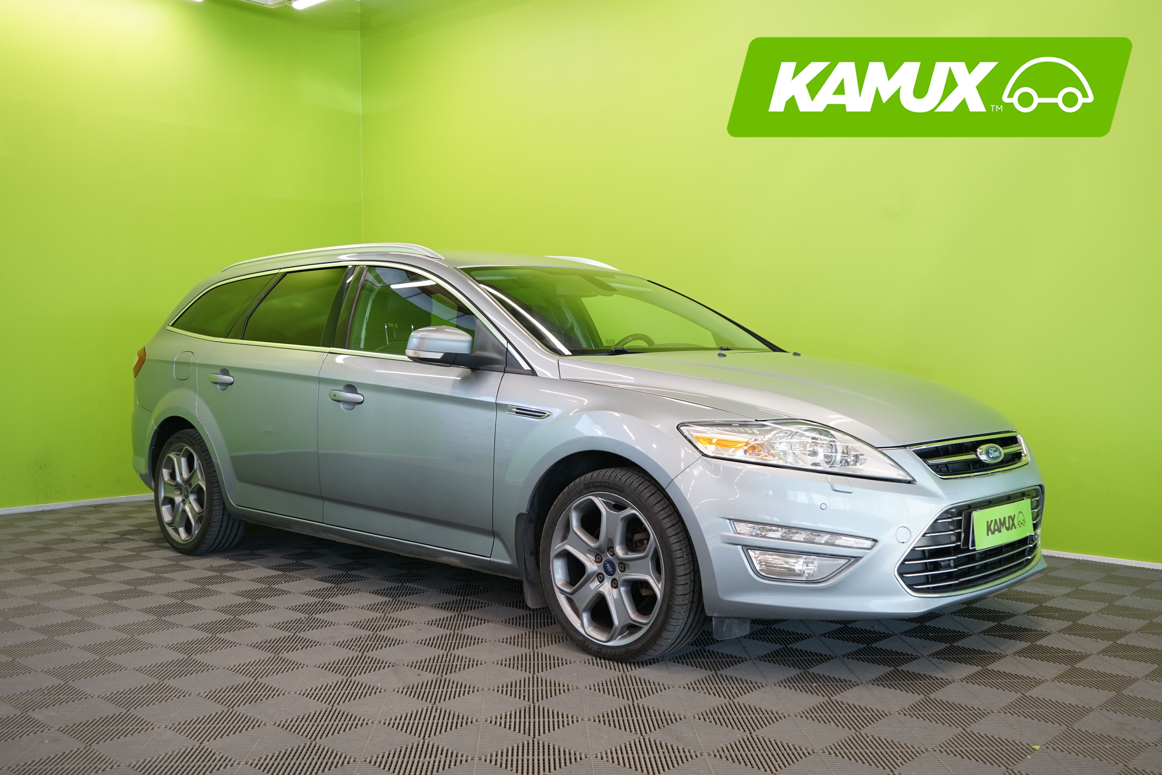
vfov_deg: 38.9
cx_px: 581
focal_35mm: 34
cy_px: 388
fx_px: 1097
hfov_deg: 55.8
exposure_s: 1/30
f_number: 6.3
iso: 500
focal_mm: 34
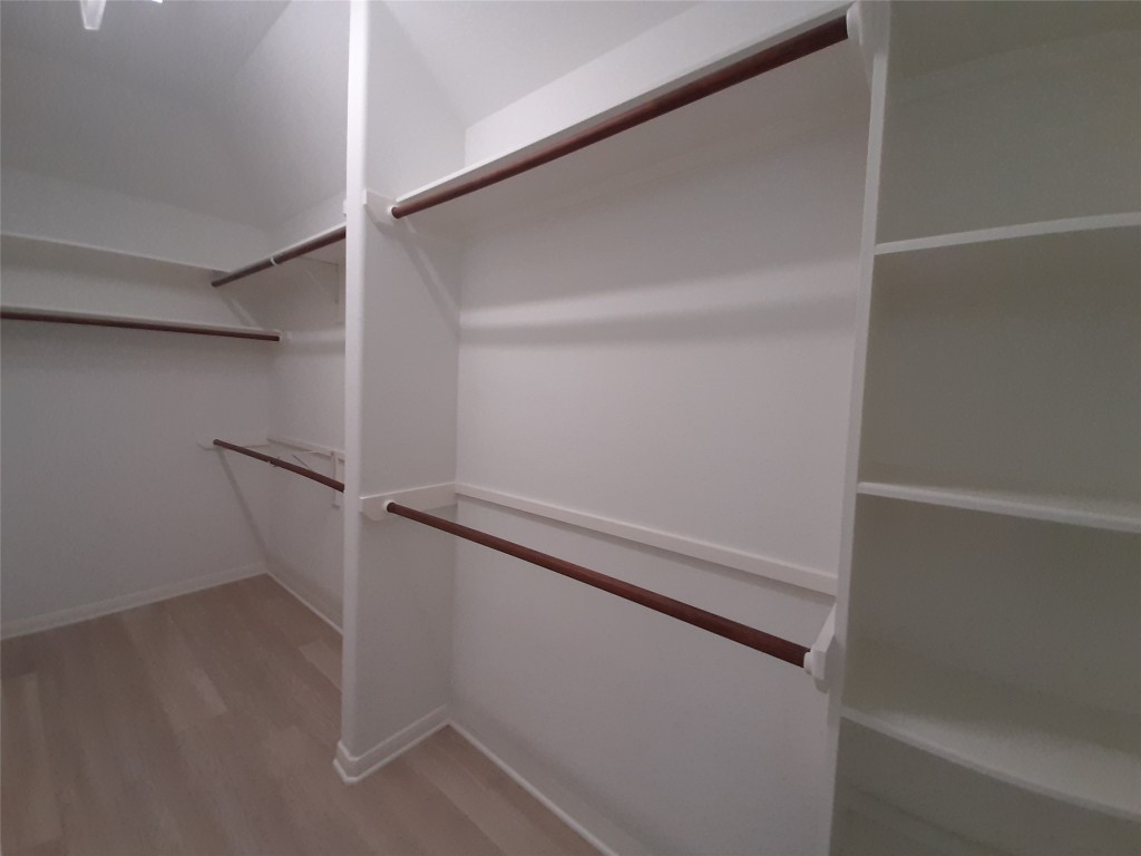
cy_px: 428
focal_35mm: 13
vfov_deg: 89.9
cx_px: 570
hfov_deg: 106.2
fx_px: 429
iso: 160
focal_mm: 1.42
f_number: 2.2
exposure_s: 1/40
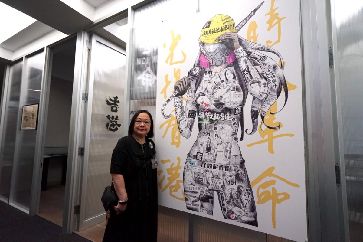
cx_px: 182
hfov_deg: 93.3
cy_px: 121
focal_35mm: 17
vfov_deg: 70.4
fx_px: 171
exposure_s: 1/320
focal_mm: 17
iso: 3200
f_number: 4.5
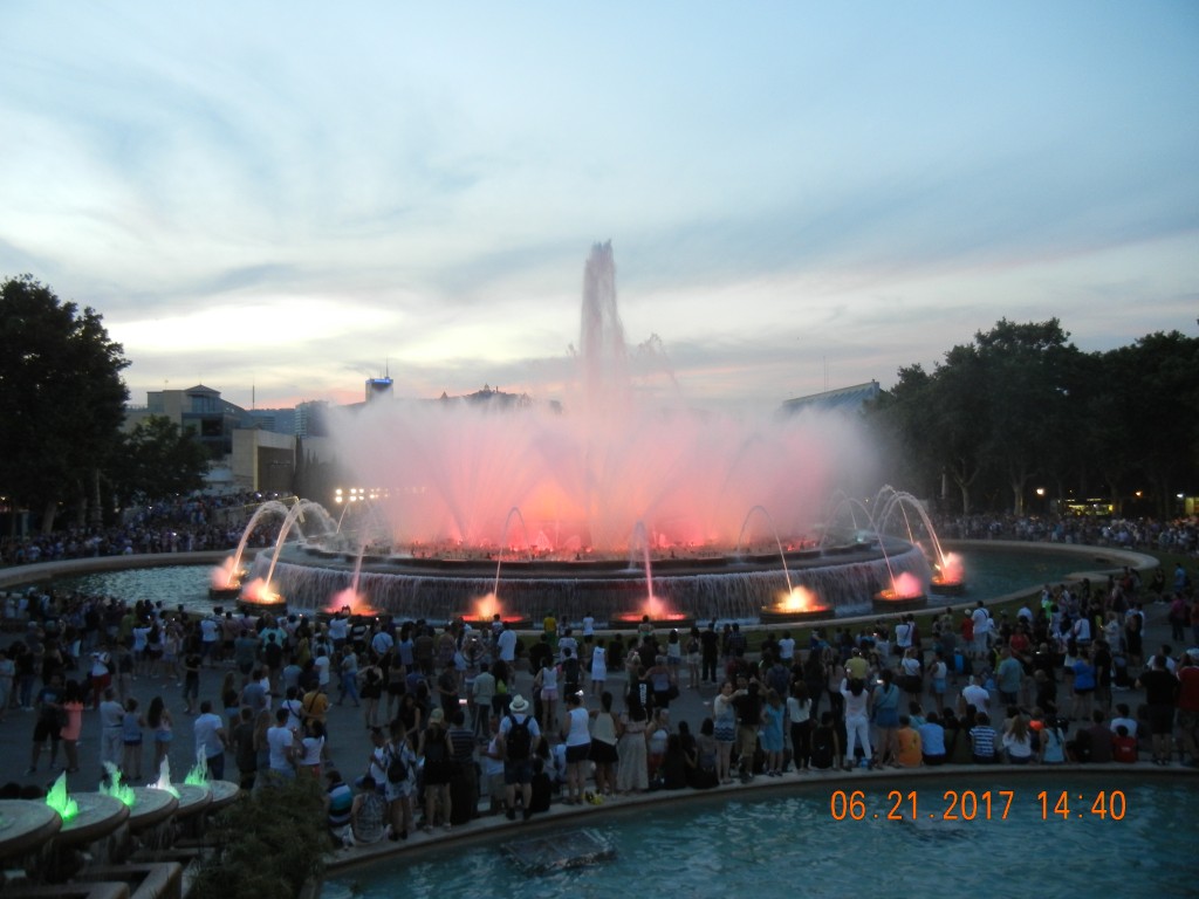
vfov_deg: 46.8
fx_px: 1039
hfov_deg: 60.0
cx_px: 600
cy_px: 450
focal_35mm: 30
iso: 365
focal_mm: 5.4
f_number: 3.5
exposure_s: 1/30
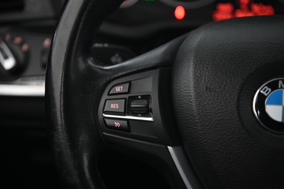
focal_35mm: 120
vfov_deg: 11.4
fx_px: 946
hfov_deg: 17.1
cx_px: 142
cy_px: 94
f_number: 4
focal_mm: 120
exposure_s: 1/15
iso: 2000
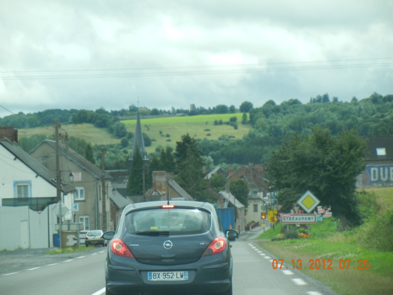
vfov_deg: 8.5
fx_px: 1975
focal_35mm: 174
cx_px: 196
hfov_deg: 11.4
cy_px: 148
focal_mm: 31.4
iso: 160
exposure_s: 1/392
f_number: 4.6
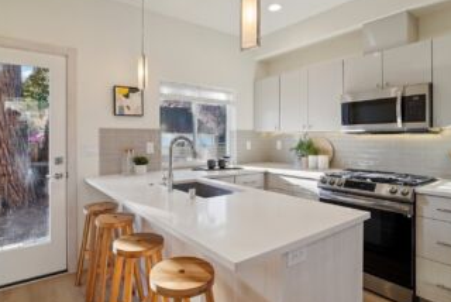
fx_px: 251
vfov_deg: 62.0
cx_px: 207
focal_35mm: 20
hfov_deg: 83.8
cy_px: 146
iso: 1600
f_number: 8
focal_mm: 16
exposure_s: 1/125
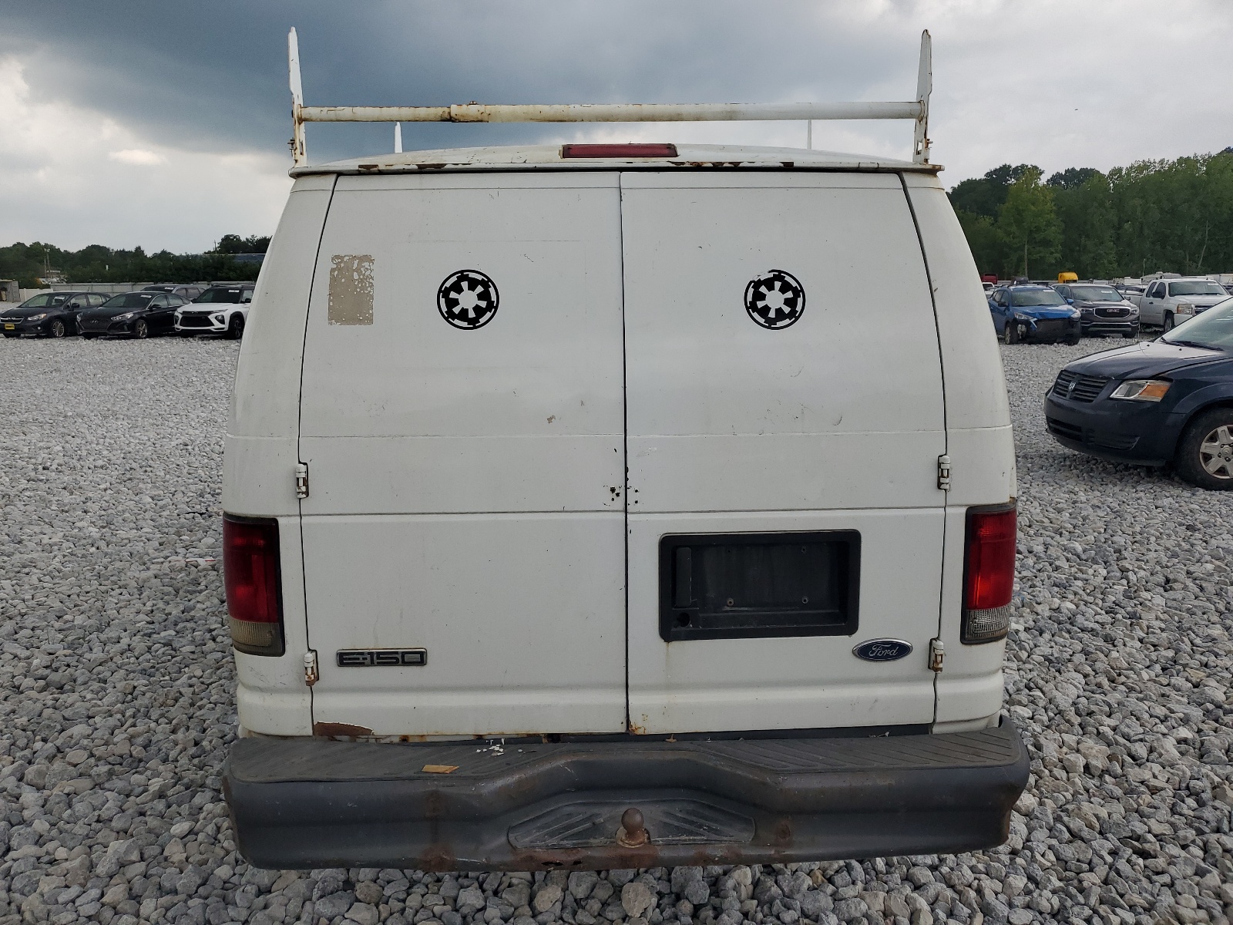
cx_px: 616
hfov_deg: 67.3
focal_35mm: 26
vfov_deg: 53.1
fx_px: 926
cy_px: 462
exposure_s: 1/2500
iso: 50
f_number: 1.5
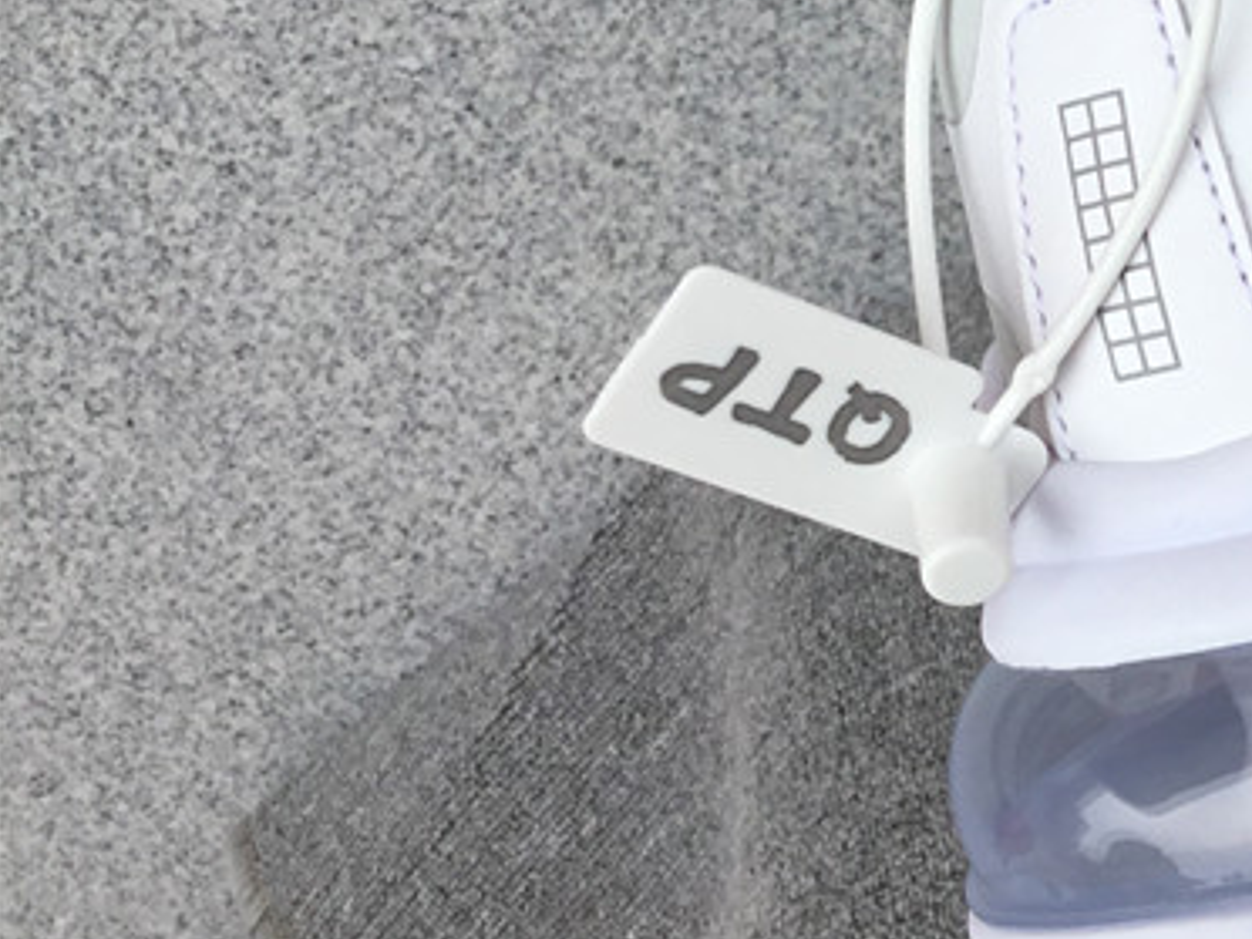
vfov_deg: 19.4
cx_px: 1508
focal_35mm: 75
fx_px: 2713
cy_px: 156
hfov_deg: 23.7
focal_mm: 3.3
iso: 25
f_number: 2.4
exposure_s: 1/362
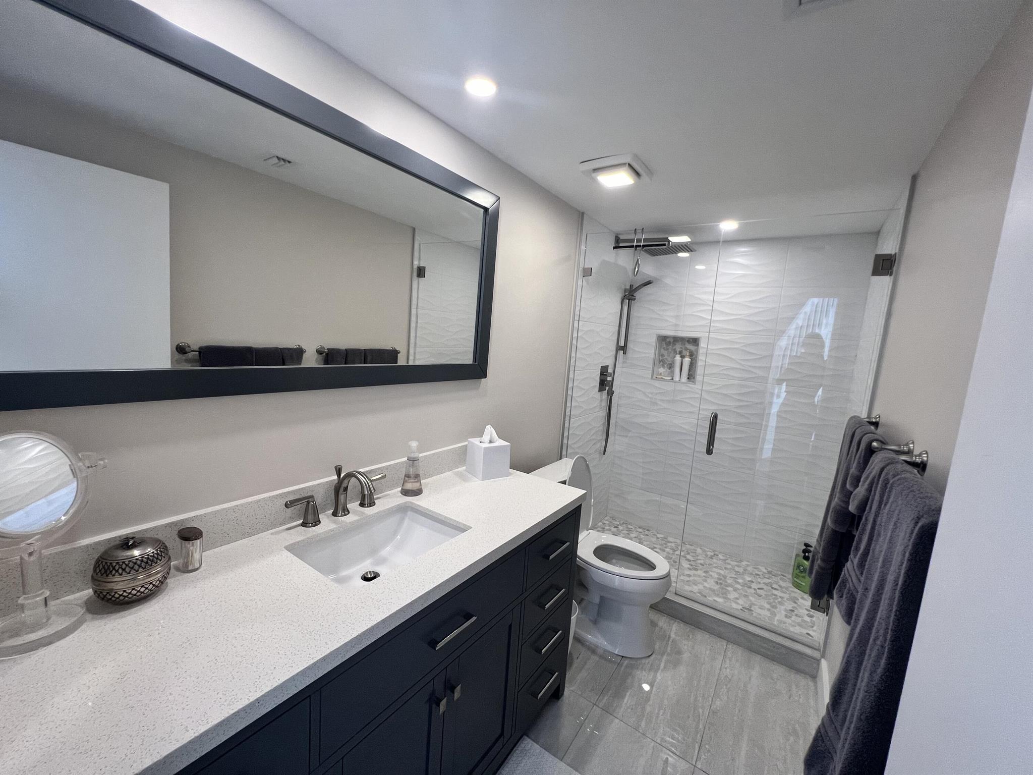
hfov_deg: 106.2
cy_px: 388
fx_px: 388
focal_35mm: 13
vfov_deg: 89.9
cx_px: 516
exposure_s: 1/120
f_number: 1.8
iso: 80
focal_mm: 1.57
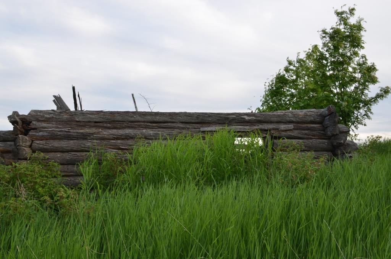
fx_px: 374
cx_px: 196
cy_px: 130
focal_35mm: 34
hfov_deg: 55.2
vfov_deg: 38.2
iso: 100
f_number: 8
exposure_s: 1/60
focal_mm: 23
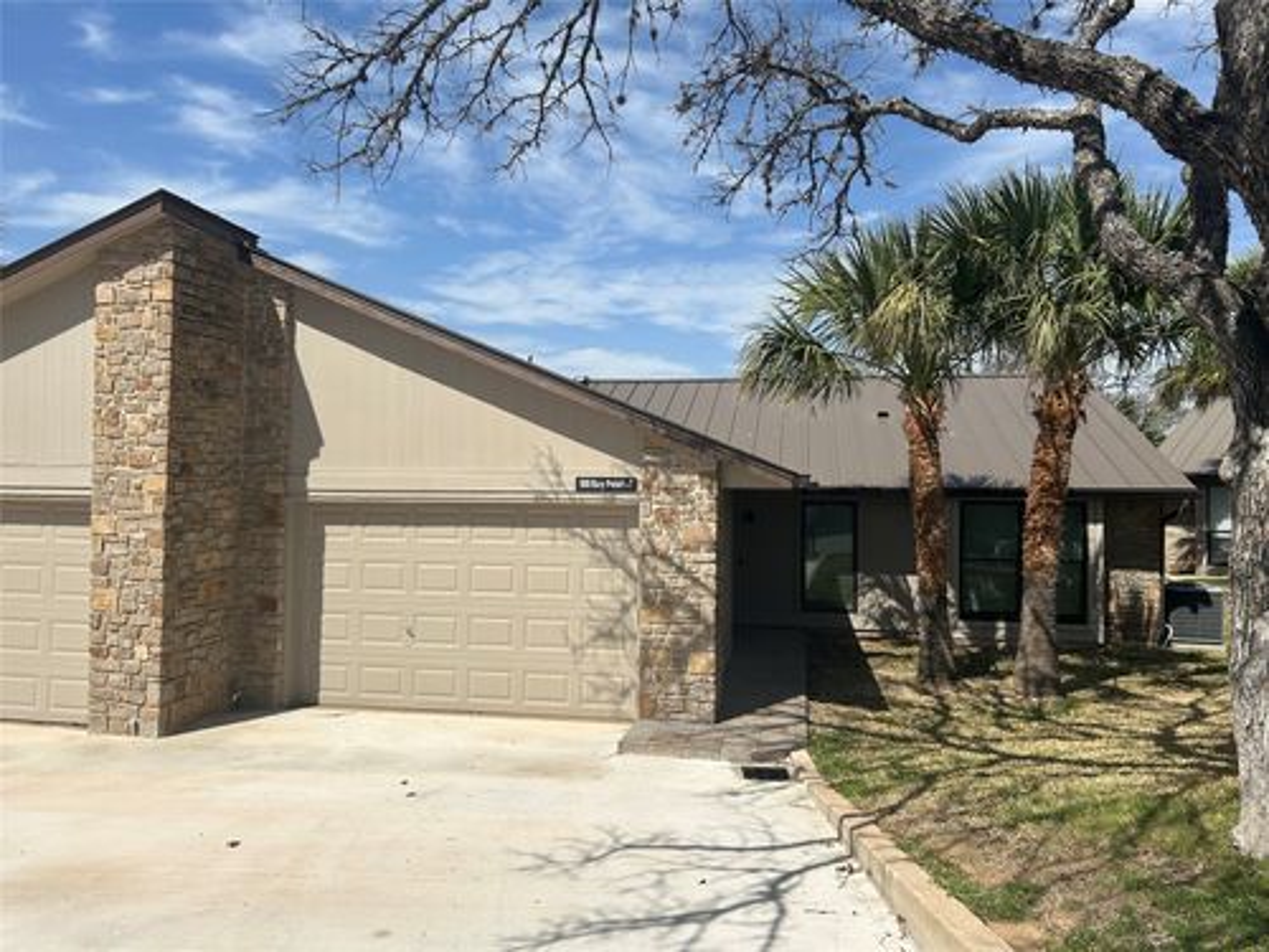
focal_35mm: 26
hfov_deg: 67.3
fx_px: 953
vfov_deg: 53.1
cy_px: 476
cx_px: 634
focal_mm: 5.7
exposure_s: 1/6993
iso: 50
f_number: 1.5
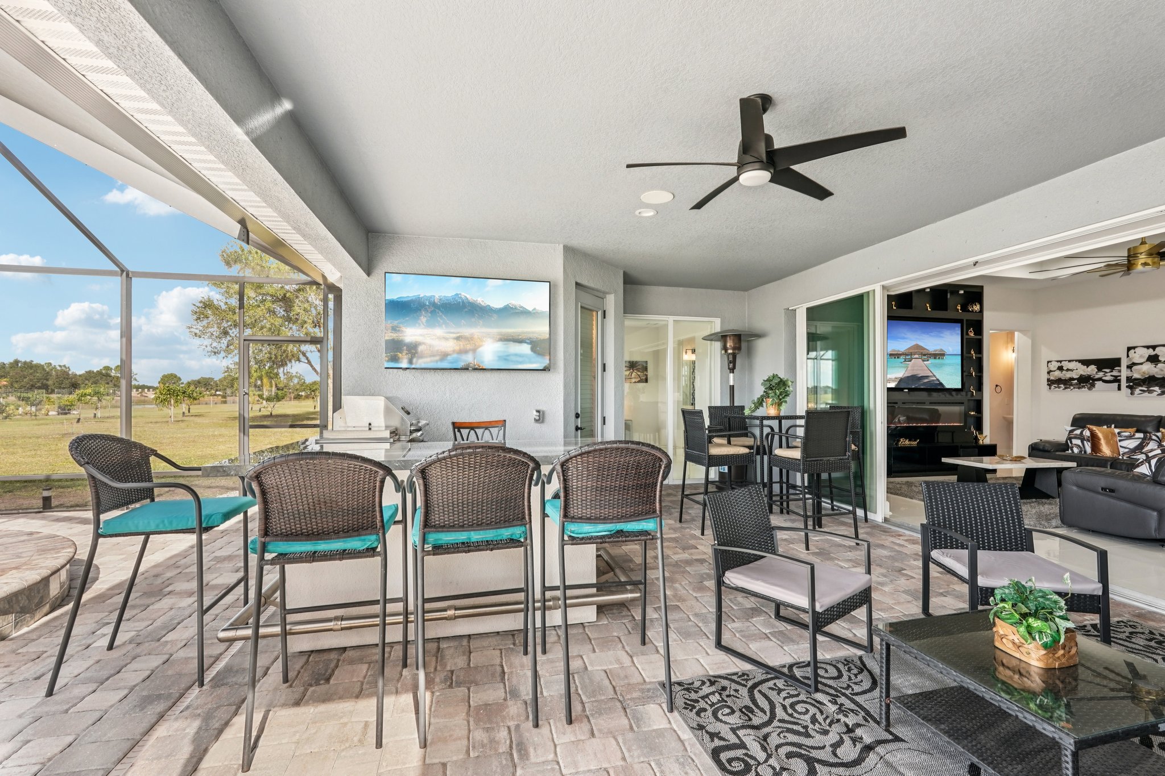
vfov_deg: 73.7
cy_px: 388
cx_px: 582
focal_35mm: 16
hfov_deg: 96.7
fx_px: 518
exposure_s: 1/40
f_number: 8
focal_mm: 16
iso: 400
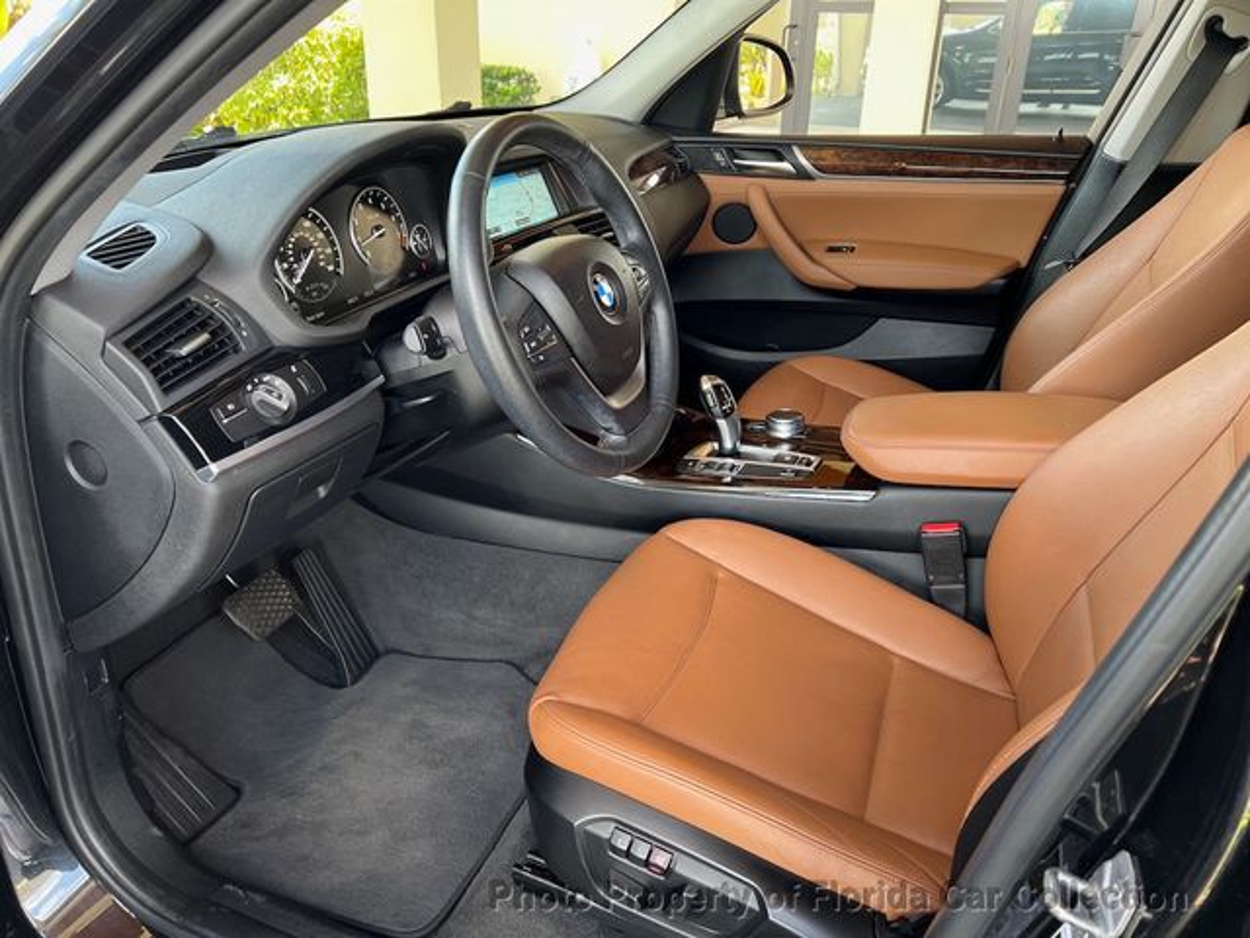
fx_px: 939
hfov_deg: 67.3
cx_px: 625
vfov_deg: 53.1
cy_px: 469
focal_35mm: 26
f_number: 1.5
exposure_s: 1/113
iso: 125
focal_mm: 5.7
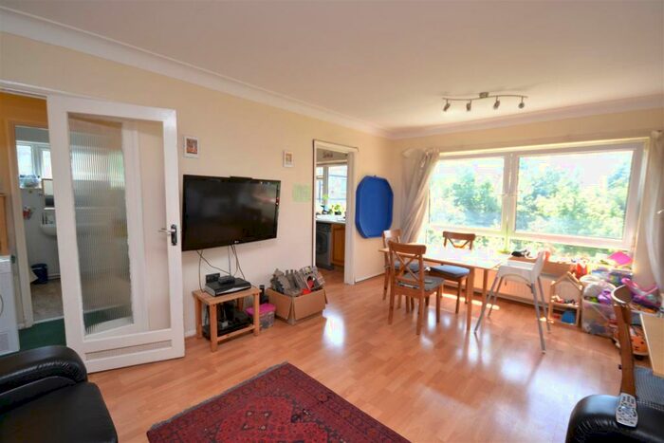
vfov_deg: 77.4
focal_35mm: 15
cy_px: 222
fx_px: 277
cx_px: 332
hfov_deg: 100.4
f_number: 5
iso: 400
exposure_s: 1/100
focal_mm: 10
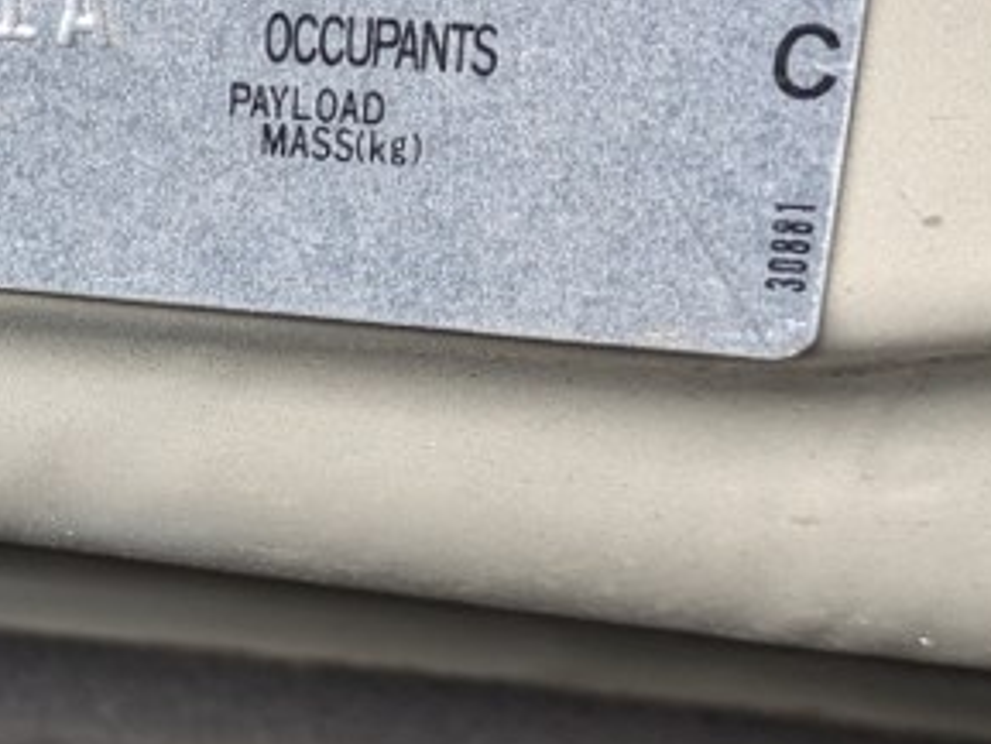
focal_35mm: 92
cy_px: 322
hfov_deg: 20.3
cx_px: -98
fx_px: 2635
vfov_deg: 16.1
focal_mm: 5.43
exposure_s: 1/120
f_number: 1.89
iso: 67
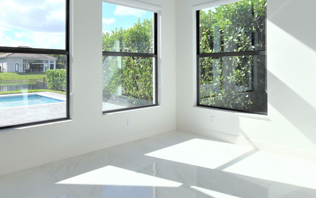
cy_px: 64
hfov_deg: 68.0
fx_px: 233
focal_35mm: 27
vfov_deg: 45.2
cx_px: 135
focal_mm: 10
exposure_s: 1/400
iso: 200
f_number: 10
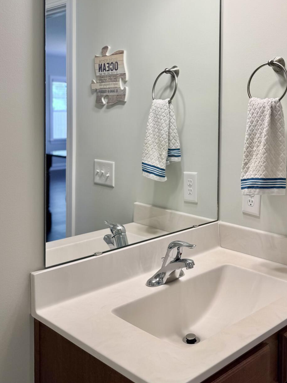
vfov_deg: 47.0
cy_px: 125
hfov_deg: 35.9
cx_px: 220
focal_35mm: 39
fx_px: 431
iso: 64
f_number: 1.8
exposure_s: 1/190
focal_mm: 6.76
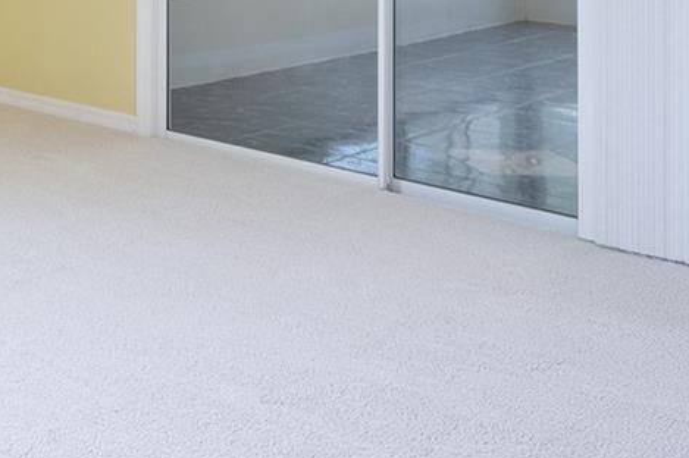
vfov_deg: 21.4
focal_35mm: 58
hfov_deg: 27.3
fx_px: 1109
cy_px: -113
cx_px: -261
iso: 160
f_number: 7.1
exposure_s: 1/6
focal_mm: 17
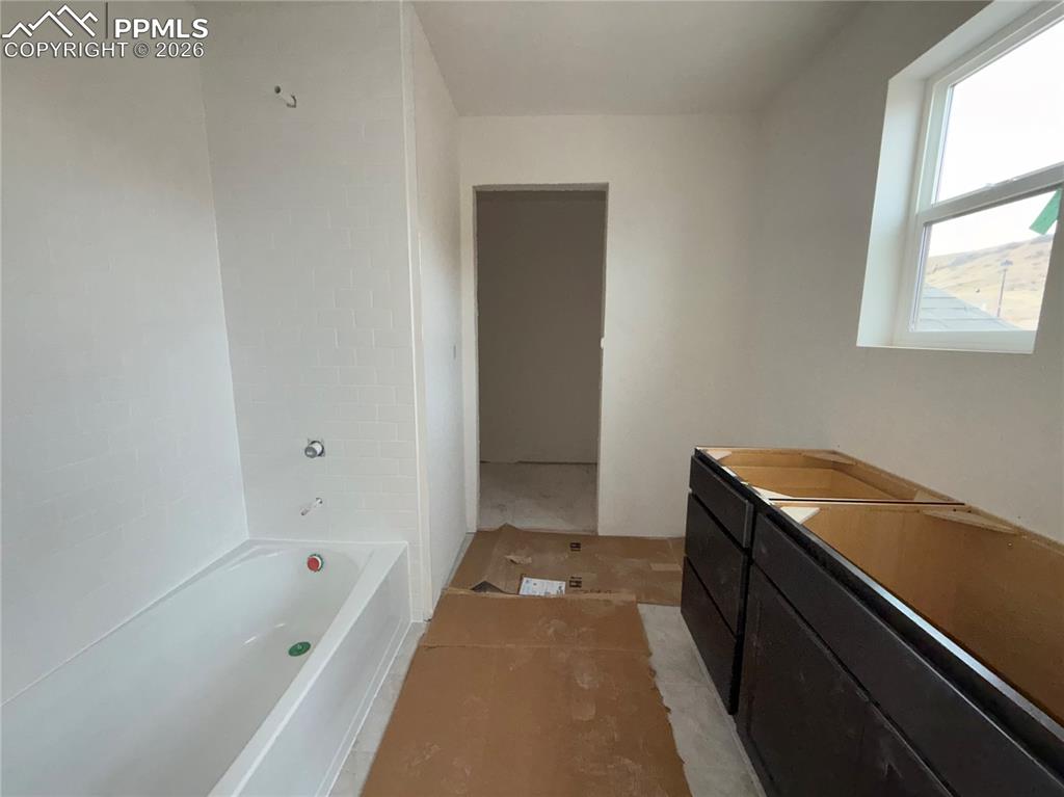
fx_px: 430
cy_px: 398
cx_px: 532
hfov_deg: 102.1
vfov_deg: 85.6
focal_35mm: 14
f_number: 2.2
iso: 800
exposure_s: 1/65
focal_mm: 2.22
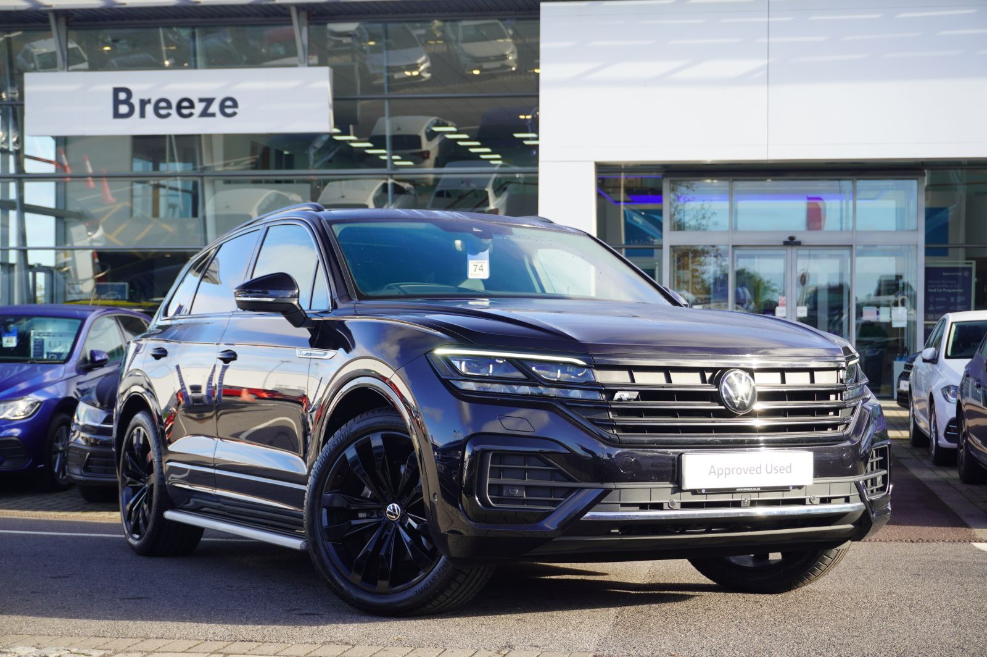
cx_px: 494
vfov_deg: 22.6
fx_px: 1644
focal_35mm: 60
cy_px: 328
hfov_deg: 33.4
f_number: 5.6
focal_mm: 40
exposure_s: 1/80
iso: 100
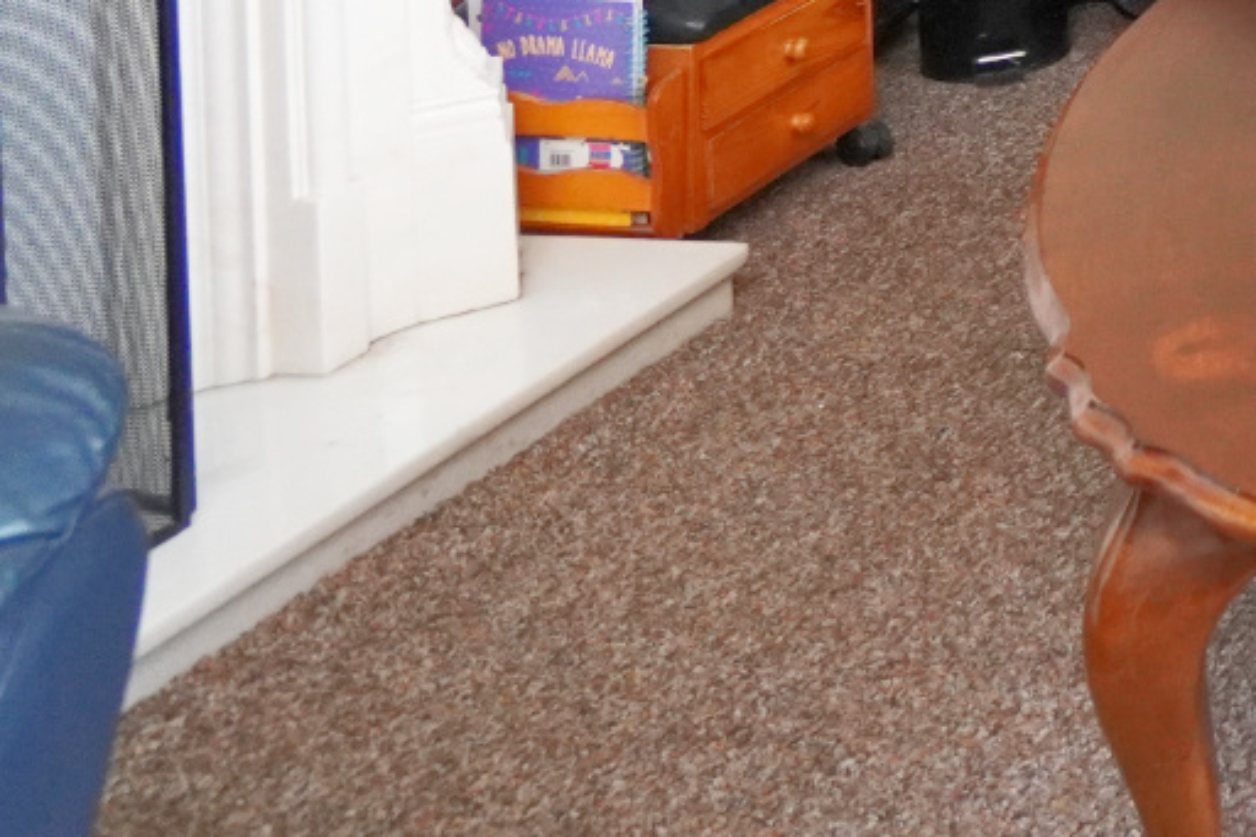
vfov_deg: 17.8
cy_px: -703
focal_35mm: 60
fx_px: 2093
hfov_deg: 22.6
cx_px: 2153
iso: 1600
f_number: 4
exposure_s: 1/160
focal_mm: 10
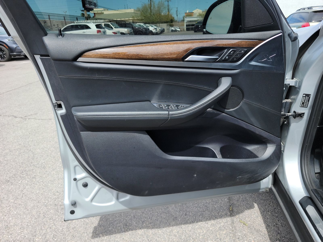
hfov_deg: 71.6
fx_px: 224
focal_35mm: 24
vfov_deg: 56.8
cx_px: 162
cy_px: 121
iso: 50
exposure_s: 1/446
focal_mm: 6.7
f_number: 1.8
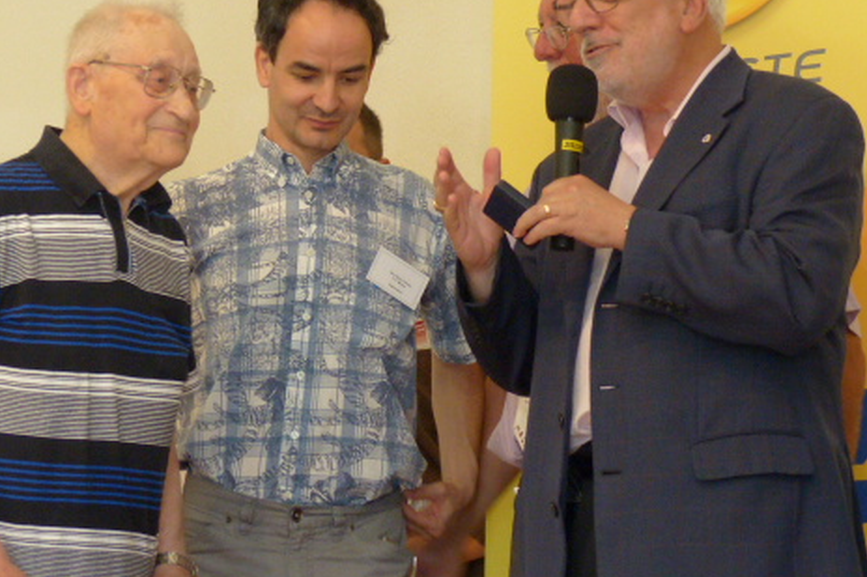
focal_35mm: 145
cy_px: 183
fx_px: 3491
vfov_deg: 9.4
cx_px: 349
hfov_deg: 14.2
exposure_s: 1/60
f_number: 2.8
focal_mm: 16.9
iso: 400
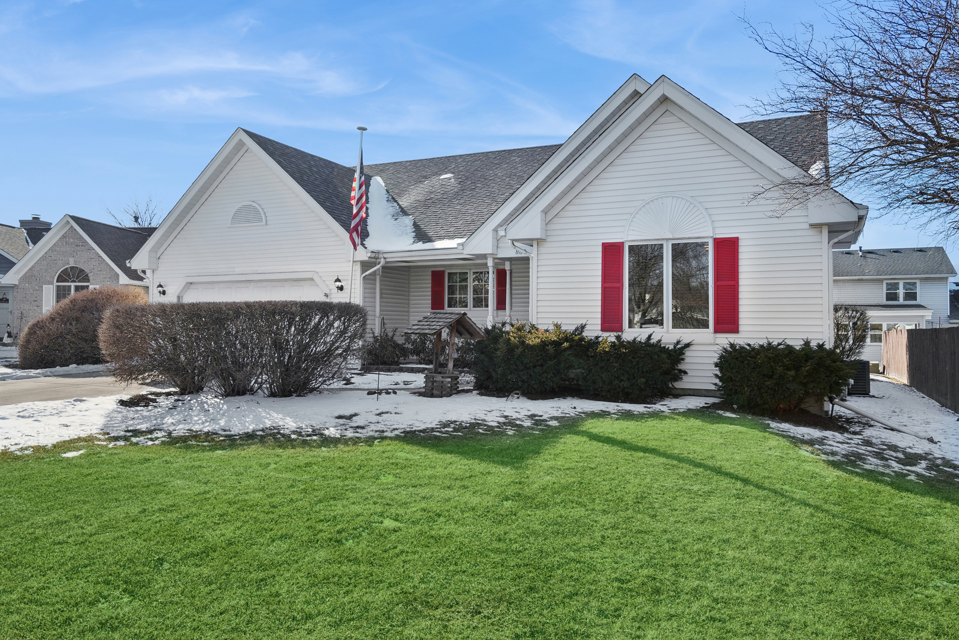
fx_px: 639
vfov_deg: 53.1
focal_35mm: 24
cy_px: 320
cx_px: 480
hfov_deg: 73.7
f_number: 8
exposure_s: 1/400
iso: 320
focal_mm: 16
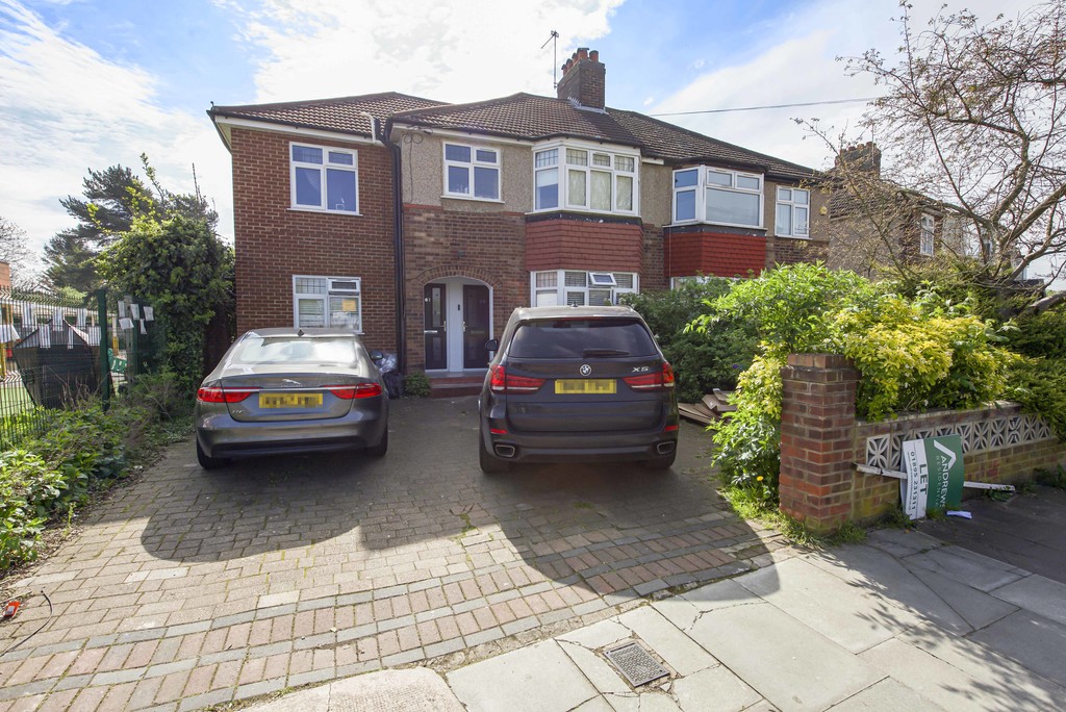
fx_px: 504
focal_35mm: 17
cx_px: 533
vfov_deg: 70.5
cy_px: 356
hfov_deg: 93.2
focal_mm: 17
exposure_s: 1/640
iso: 320
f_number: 11
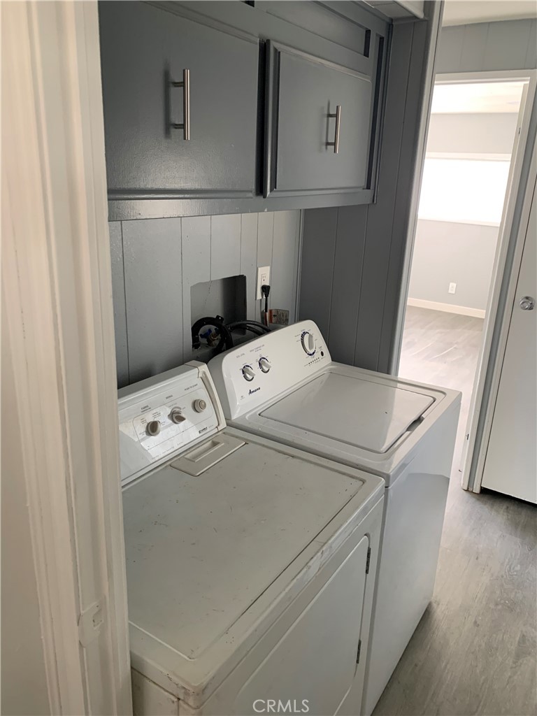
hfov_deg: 53.1
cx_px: 268
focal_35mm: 26
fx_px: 538
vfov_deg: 67.3
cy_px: 358
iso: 125
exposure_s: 1/60
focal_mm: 4.25
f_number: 1.8
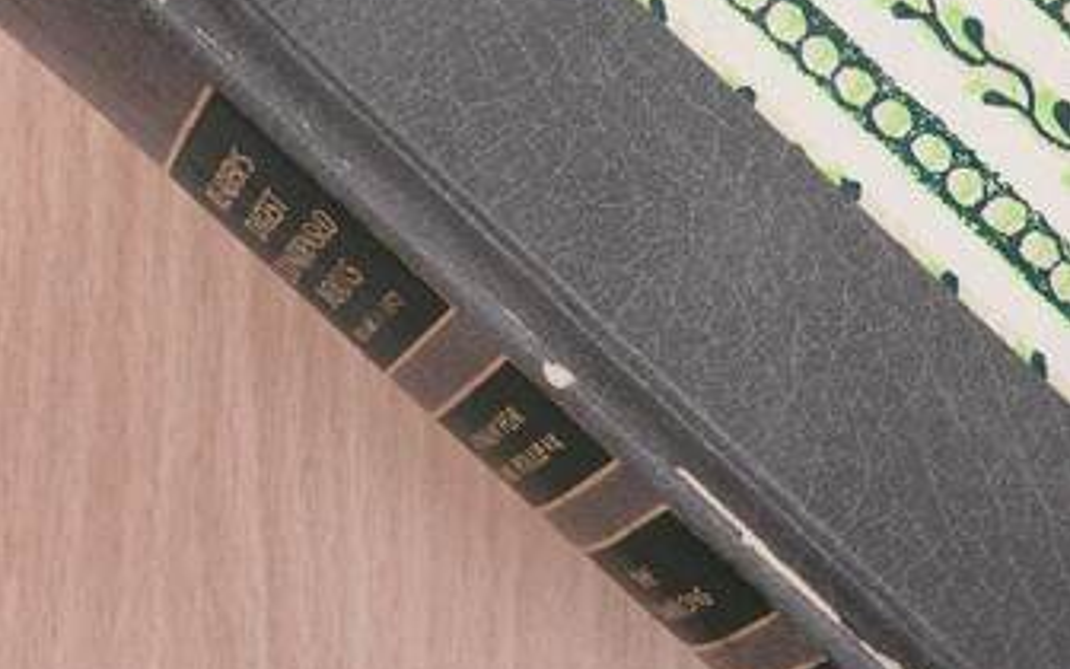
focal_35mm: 100
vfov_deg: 13.0
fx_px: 2916
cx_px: 532
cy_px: 161
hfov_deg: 20.8
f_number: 4.5
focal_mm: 12.5
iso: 640
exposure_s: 1/80
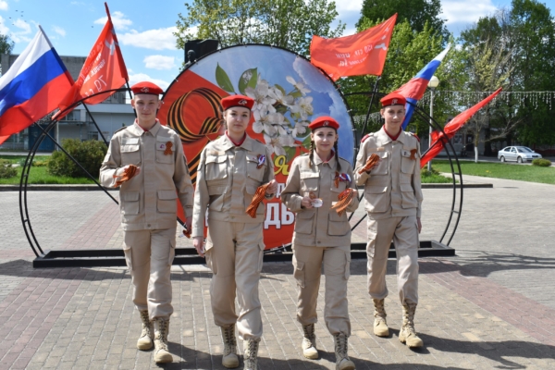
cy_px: 185
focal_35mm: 34
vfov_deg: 38.4
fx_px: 532
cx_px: 278
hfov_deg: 55.1
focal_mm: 23
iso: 200
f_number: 10
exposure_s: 1/400
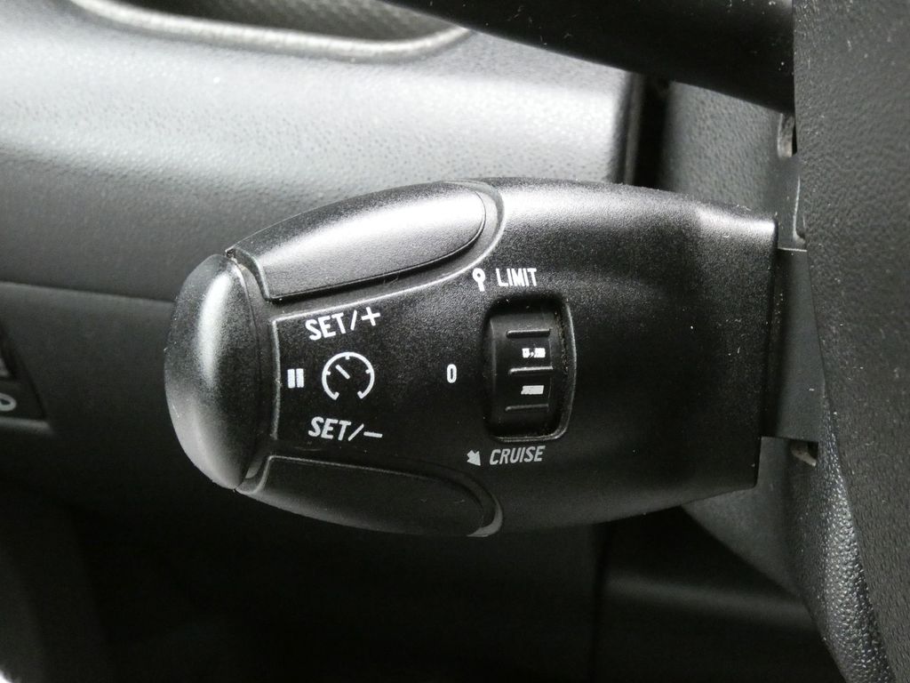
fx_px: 1209
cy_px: 342
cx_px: 455
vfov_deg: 31.5
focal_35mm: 46
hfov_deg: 41.2
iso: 1600
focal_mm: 8.2
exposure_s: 1/60
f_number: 5.6
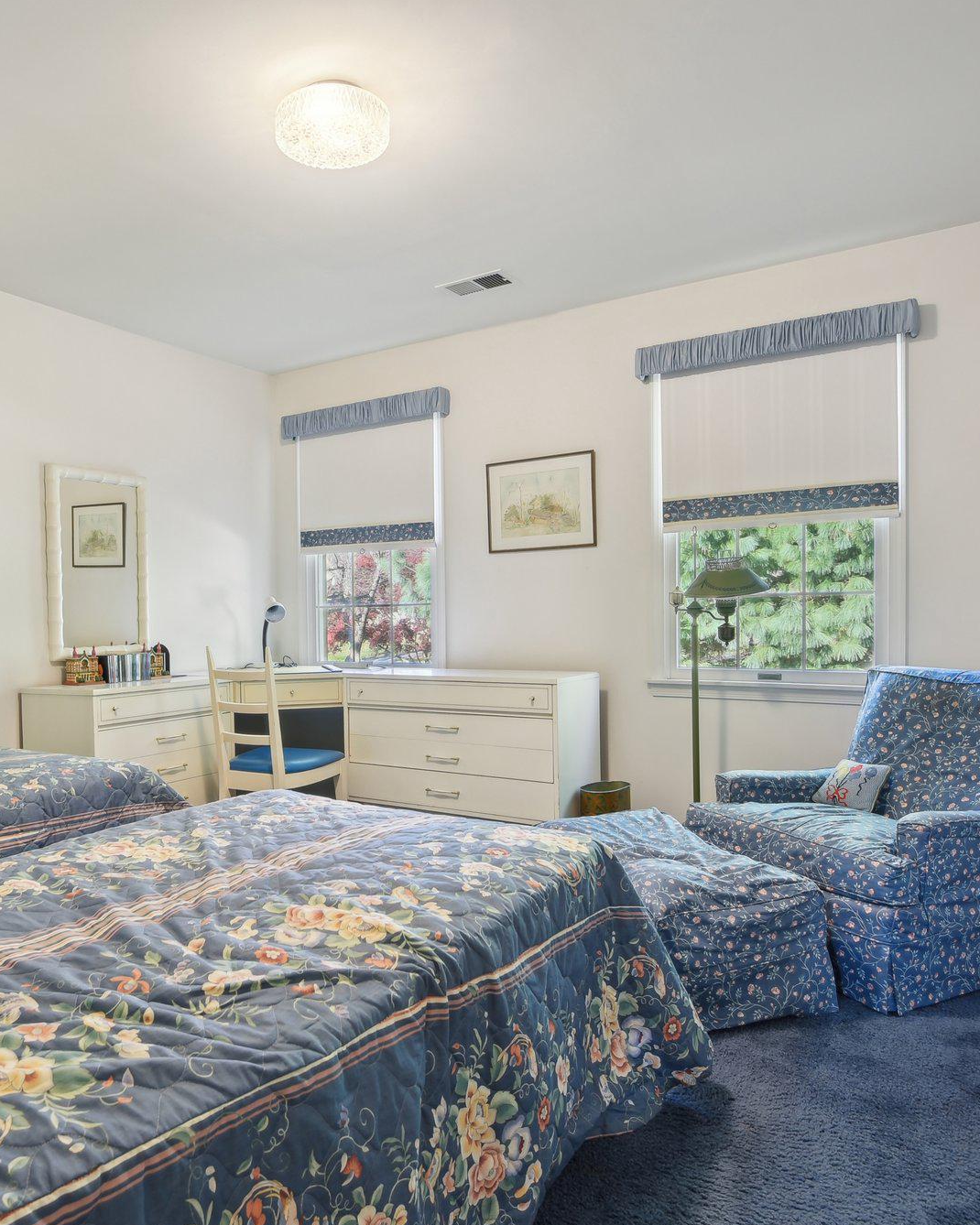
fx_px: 834
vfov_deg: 72.6
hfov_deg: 59.8
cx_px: 350
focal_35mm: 23
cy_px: 605
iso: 400
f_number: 8
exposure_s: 1/5
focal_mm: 16
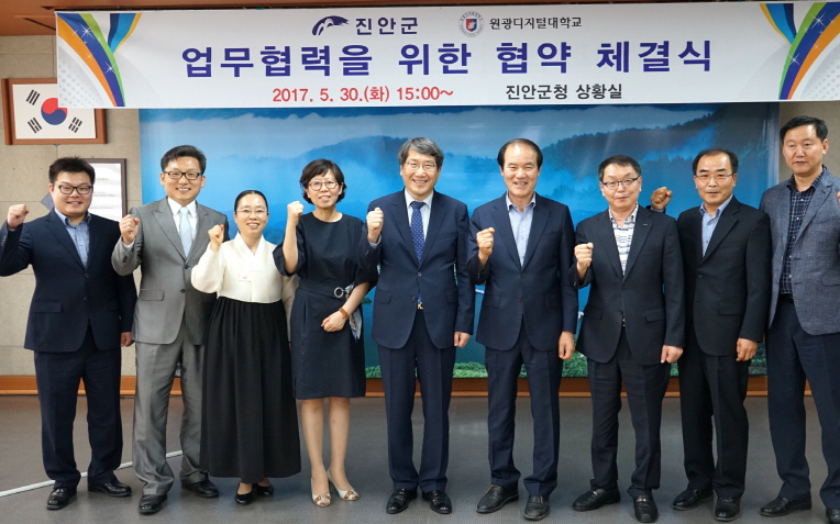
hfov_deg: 59.7
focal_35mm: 32
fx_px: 732
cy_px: 285
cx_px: 431
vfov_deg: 39.4
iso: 1250
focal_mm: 30
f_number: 4
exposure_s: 1/160
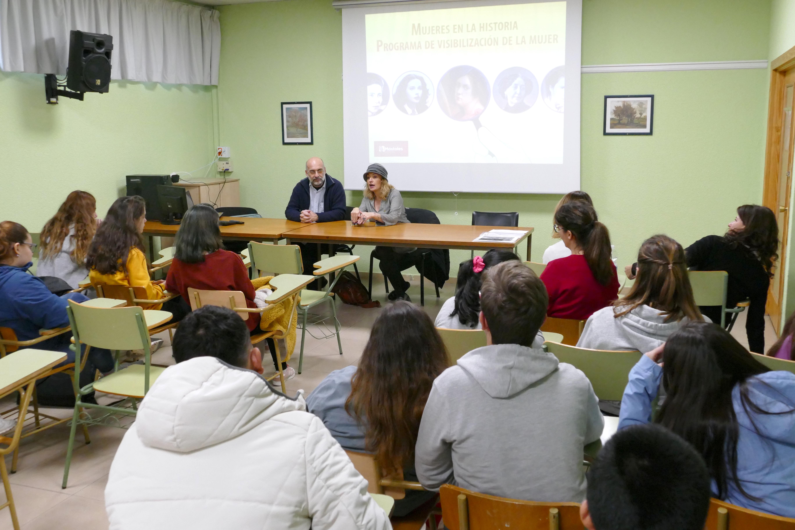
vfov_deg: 36.9
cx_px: 398
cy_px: 265
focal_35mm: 36
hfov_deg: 53.1
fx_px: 795
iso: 1600
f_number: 3.9
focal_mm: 13.16
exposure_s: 1/100
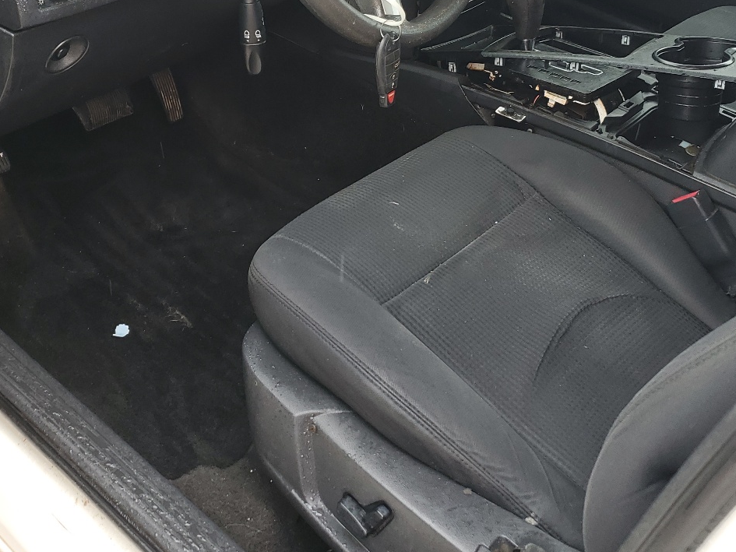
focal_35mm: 44
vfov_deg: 31.9
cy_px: 104
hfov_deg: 42.9
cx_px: 335
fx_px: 936
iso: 50
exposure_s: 1/204
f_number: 1.5
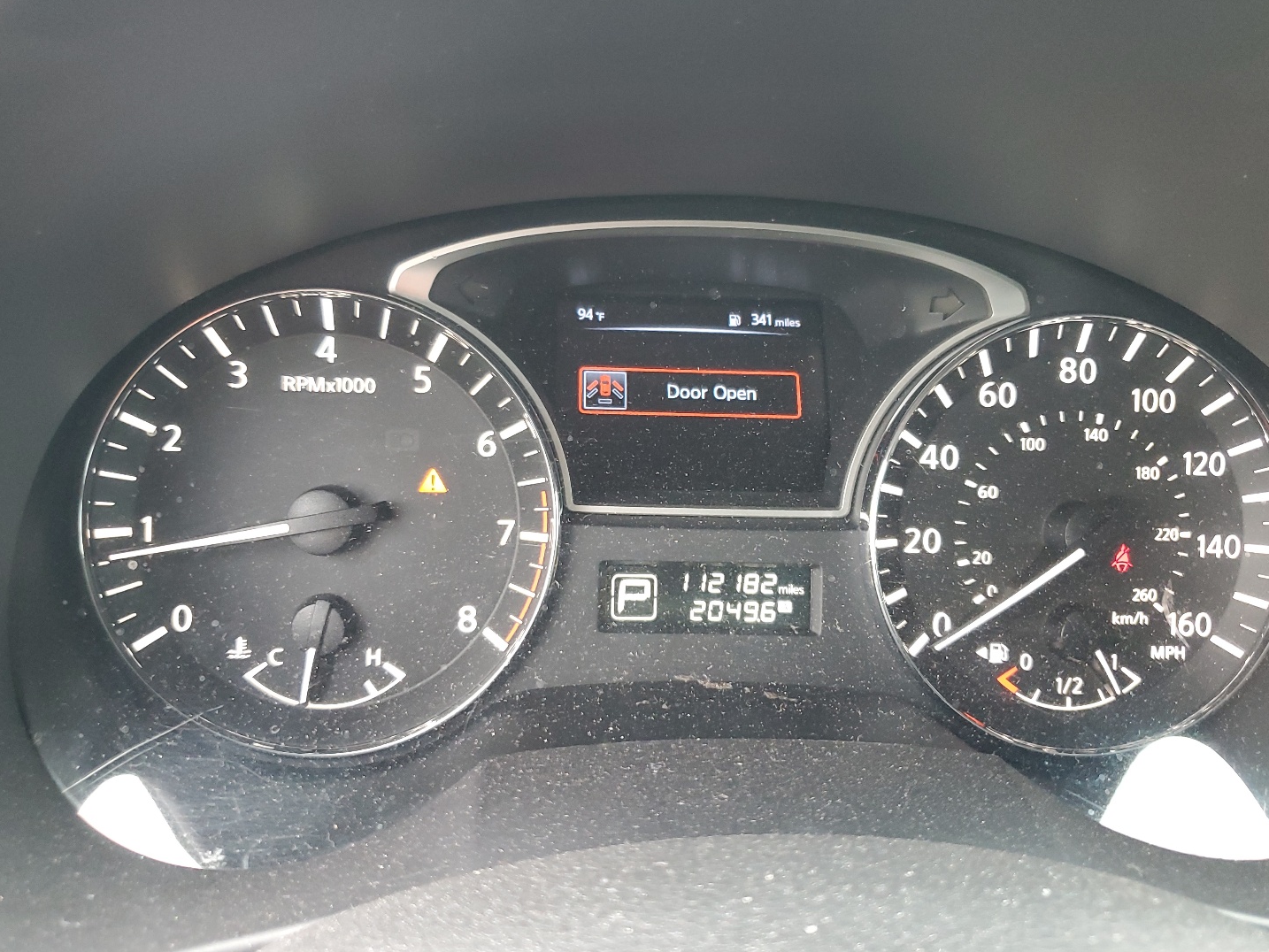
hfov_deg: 61.6
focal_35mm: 29
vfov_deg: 48.2
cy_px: 479
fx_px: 1063
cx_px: 621
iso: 193
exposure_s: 1/60.2
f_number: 1.5
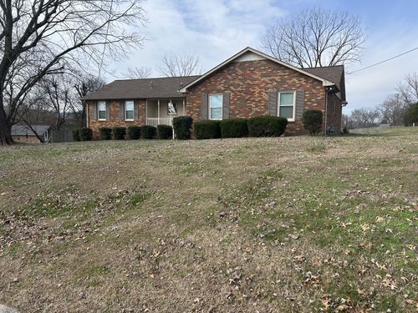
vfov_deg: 53.1
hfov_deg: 67.3
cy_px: 156
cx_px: 209
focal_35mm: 26
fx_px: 314
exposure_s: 1/1901
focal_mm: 5.7
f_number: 1.5
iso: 50
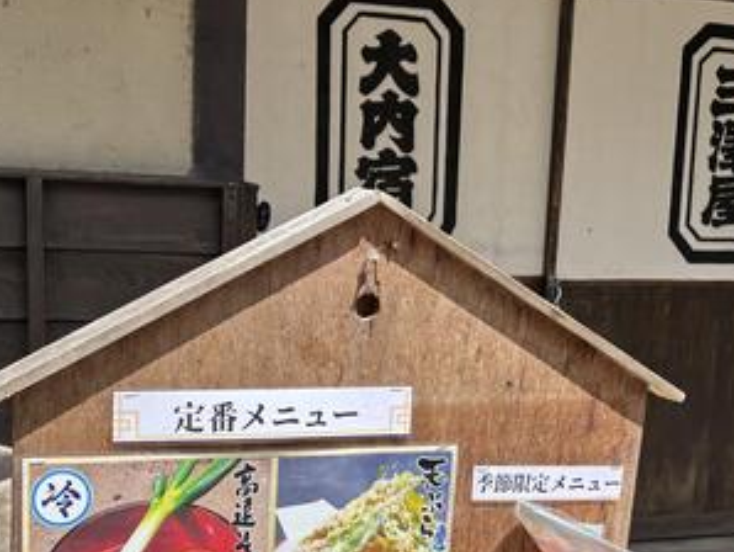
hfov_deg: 31.6
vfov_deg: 23.7
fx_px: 1294
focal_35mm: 61
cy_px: 435
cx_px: 333
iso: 50
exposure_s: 1/2193
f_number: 1.6
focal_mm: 5.96
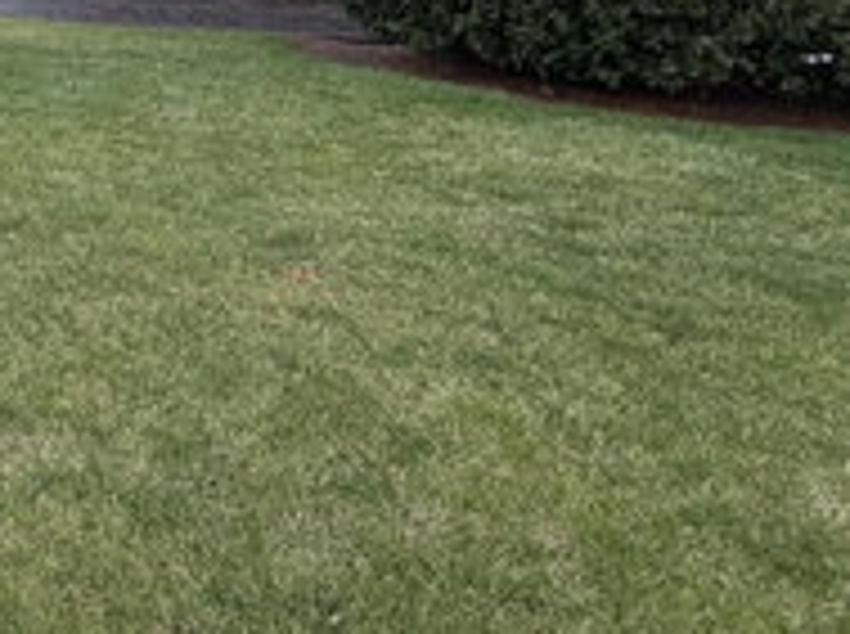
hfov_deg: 35.1
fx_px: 931
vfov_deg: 32.9
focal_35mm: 38
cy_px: -63
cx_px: -238
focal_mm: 2.22
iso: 50
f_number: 2.2
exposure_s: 1/121
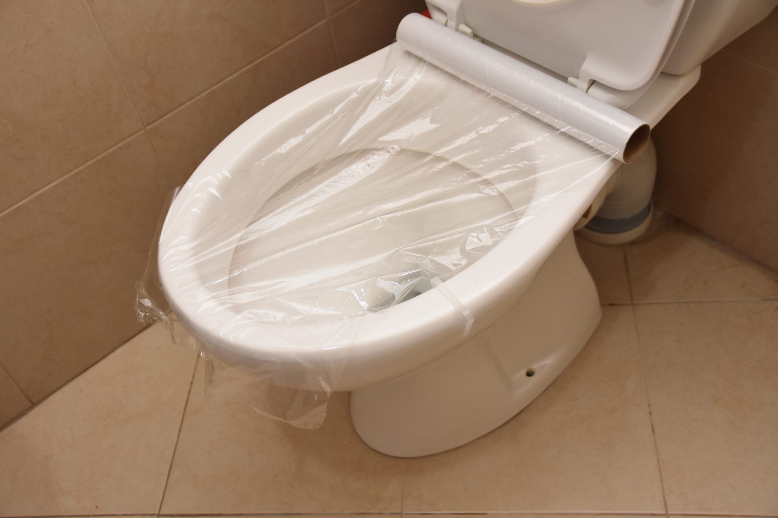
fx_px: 843
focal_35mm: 39
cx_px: 389
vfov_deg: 34.2
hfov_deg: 49.6
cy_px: 259
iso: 1400
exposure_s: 1/60
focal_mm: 26
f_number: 4
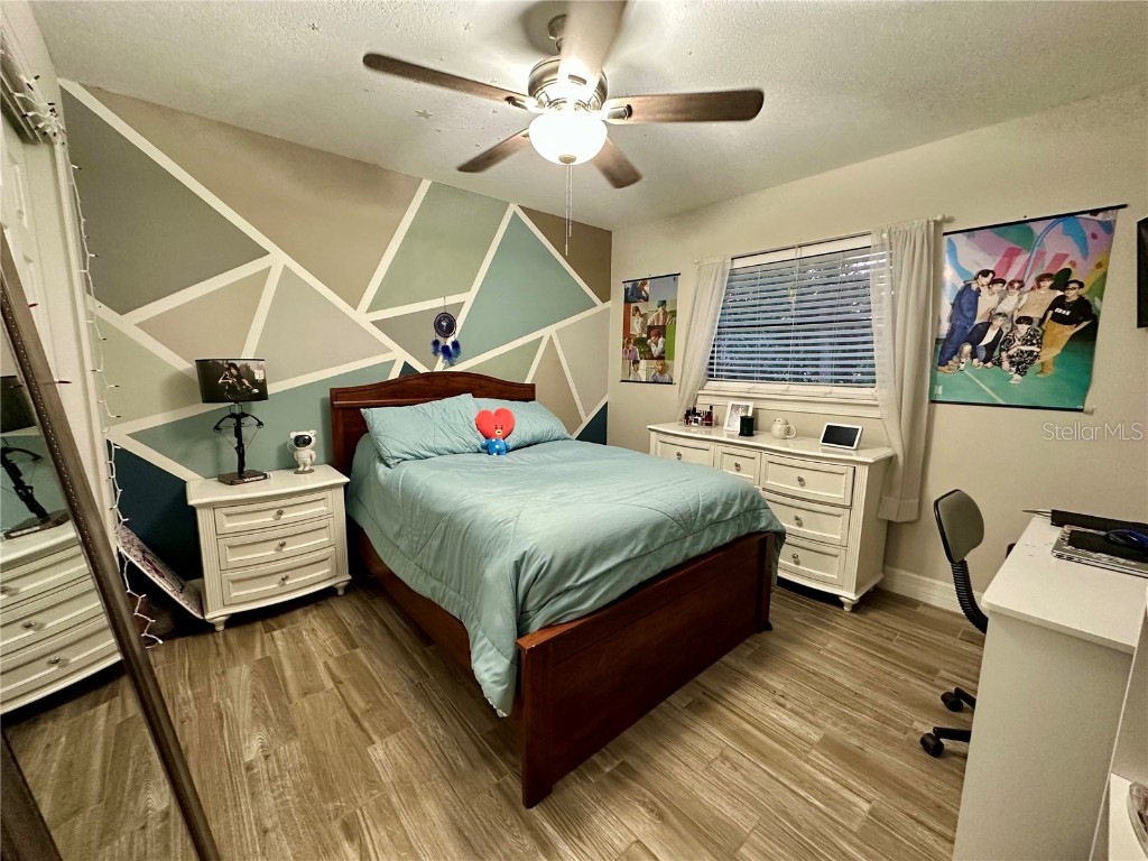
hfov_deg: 102.1
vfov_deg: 85.7
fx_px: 464
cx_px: 574
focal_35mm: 14
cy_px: 430
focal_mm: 2.22
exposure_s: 1/60
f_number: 2.2
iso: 400
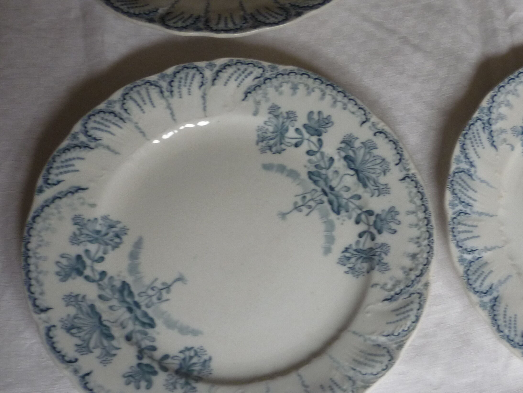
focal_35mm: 55
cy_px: 245
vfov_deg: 26.5
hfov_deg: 34.1
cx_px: 398
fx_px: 831
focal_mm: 5.5
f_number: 2.8
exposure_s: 1/30
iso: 160
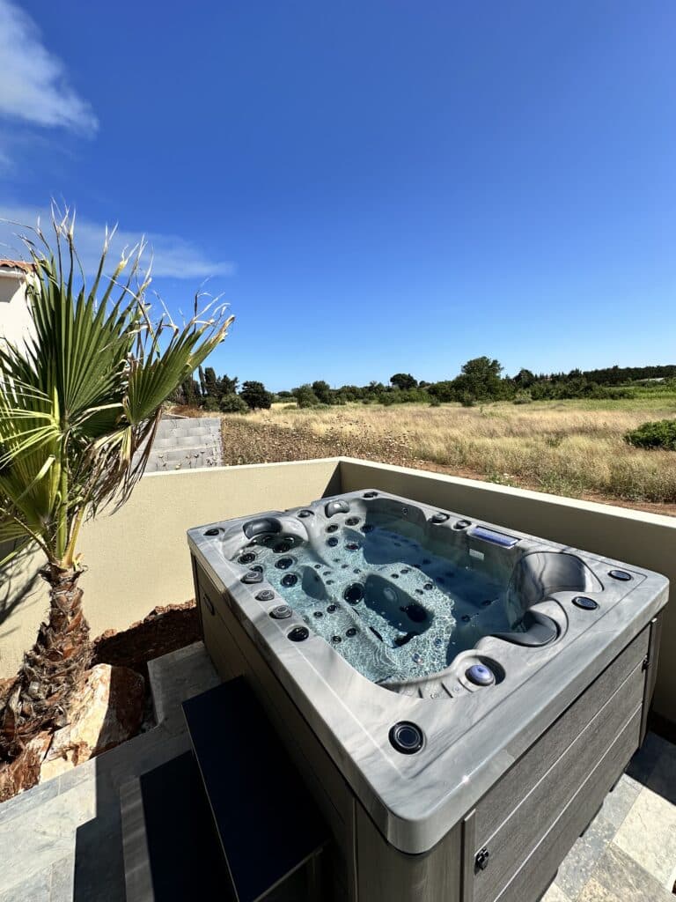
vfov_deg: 102.1
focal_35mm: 14
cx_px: 338
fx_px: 365
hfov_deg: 85.7
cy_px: 451
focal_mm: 2.22
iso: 50
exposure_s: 1/2398
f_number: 2.2
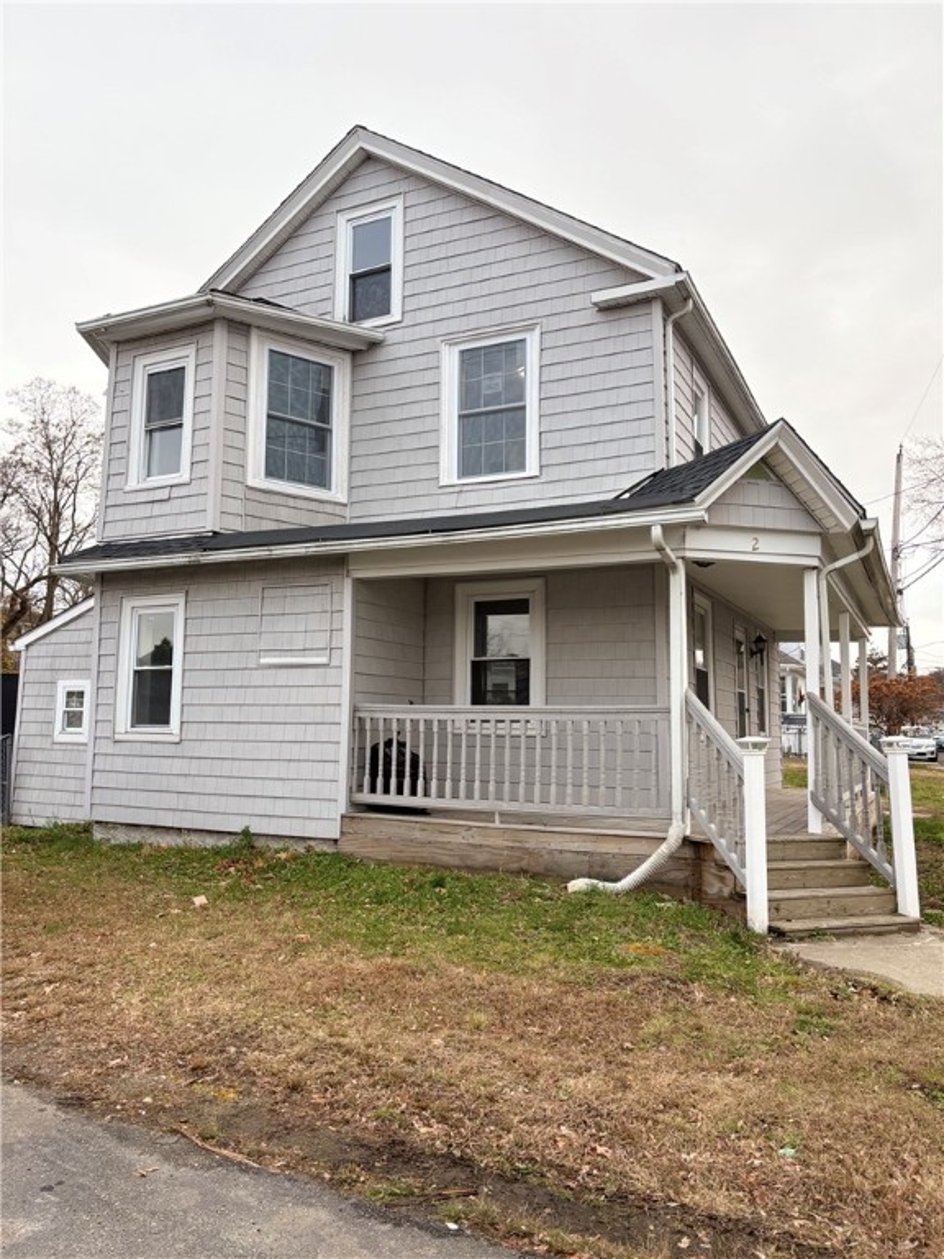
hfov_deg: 53.1
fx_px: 945
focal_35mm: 26
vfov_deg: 67.3
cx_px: 472
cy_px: 630
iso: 64
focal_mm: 5.96
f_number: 1.6
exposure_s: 1/121
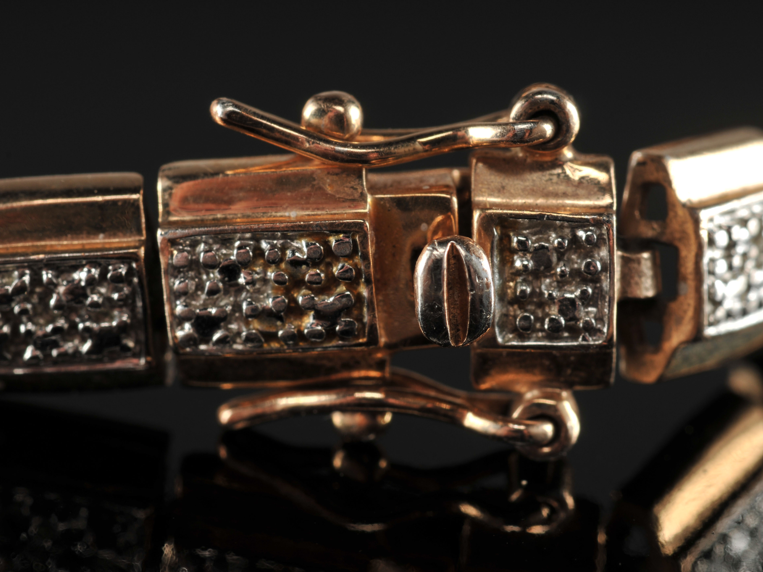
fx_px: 2160
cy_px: 286
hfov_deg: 20.0
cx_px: 422
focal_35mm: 98
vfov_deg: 15.1
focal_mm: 60
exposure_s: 1/250
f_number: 18
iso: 100
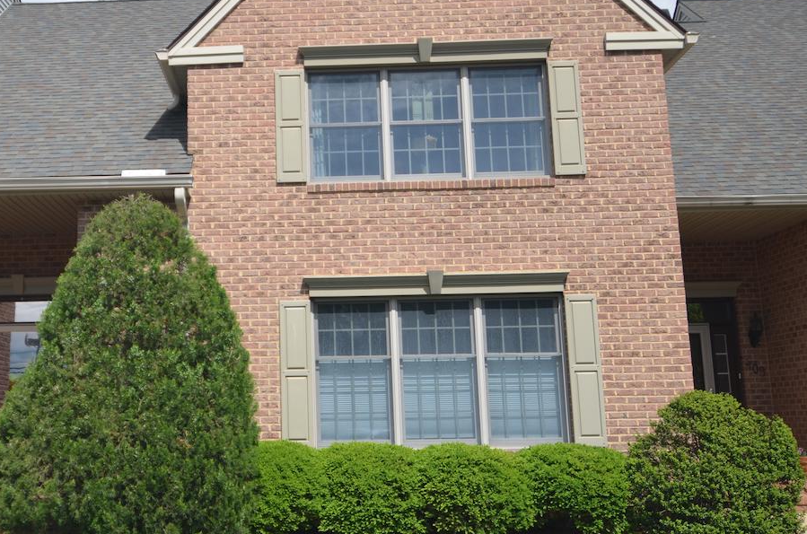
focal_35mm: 47
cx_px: 254
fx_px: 1051
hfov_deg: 41.3
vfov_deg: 28.4
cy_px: 211
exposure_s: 1/250
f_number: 4
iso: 100
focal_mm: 22
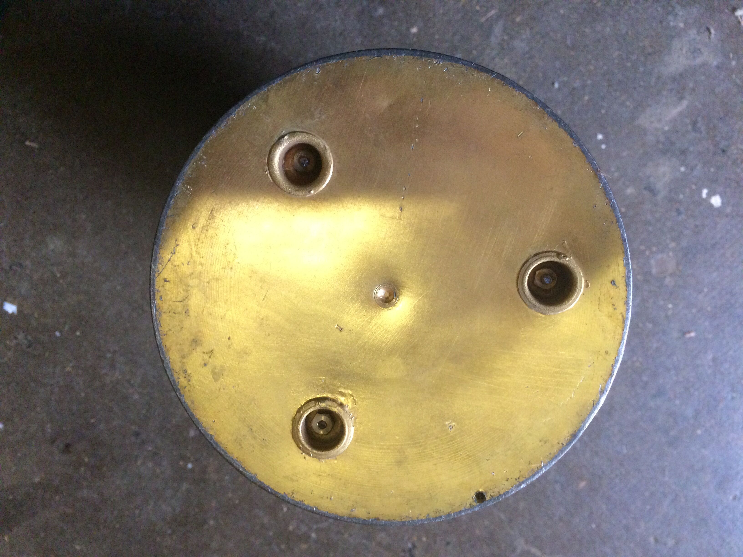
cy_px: 278
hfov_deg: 61.7
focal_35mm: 29
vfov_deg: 48.2
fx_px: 622
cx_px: 372
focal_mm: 4.15
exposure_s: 1/33
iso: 320
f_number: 2.2
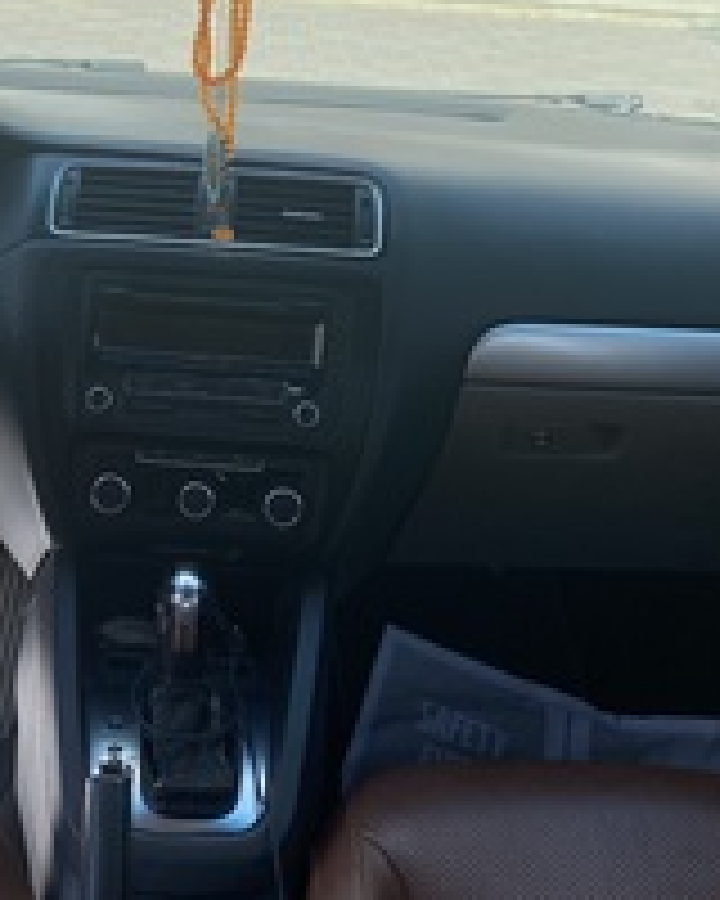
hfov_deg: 26.0
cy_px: 146
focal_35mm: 58
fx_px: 1545
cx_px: 191
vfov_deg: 31.4
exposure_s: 1/1464
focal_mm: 4.25
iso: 32
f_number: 1.8
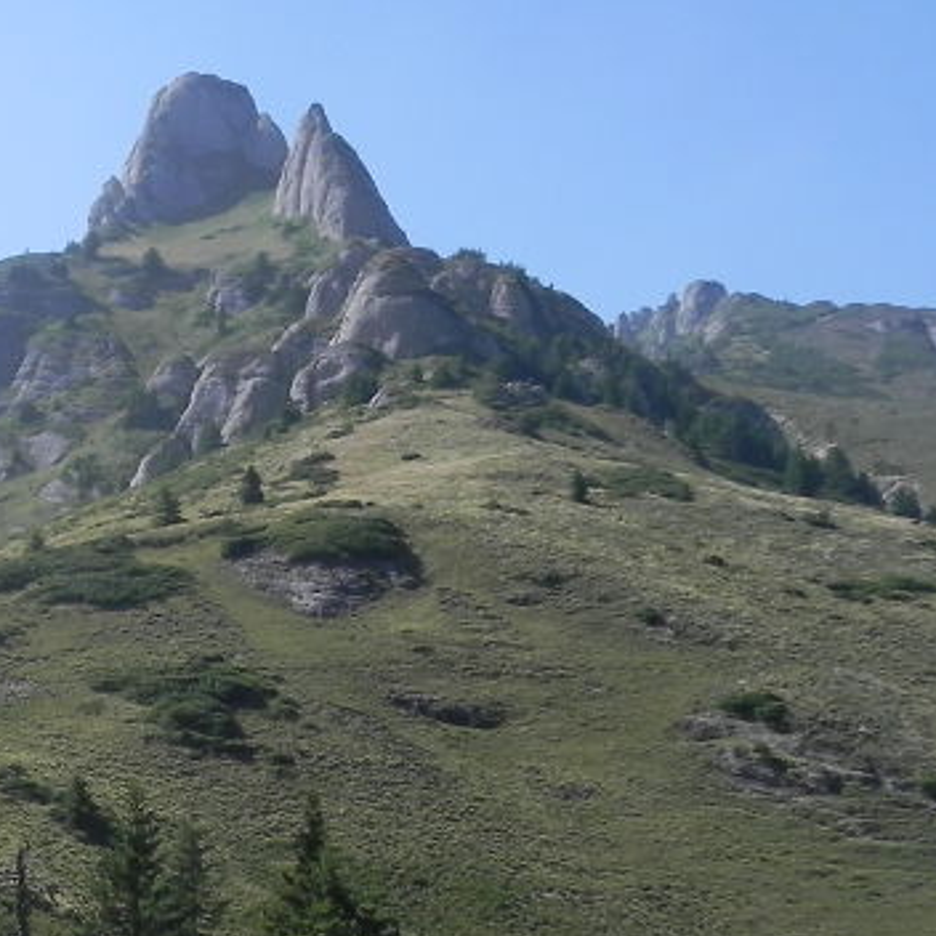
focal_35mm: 64
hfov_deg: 24.6
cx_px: -162
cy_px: 593
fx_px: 1958
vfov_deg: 26.8
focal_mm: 5.2
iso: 160
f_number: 7.1
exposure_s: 1/389
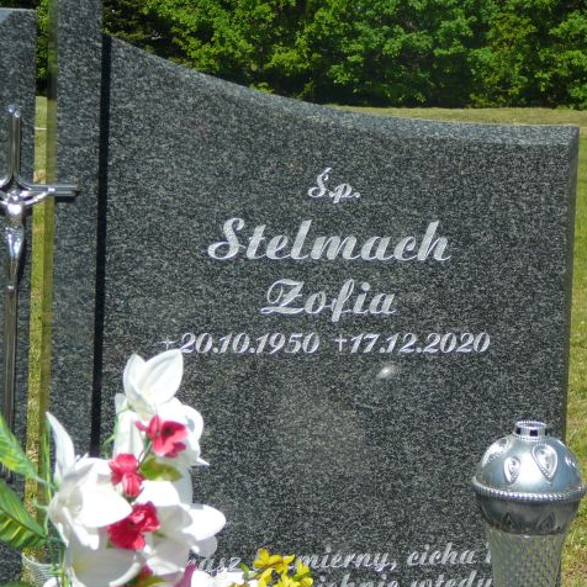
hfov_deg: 15.4
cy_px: 295
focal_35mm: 113
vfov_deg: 15.4
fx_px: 2168
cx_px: 333
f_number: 3.9
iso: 80
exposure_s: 1/800
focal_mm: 14.1
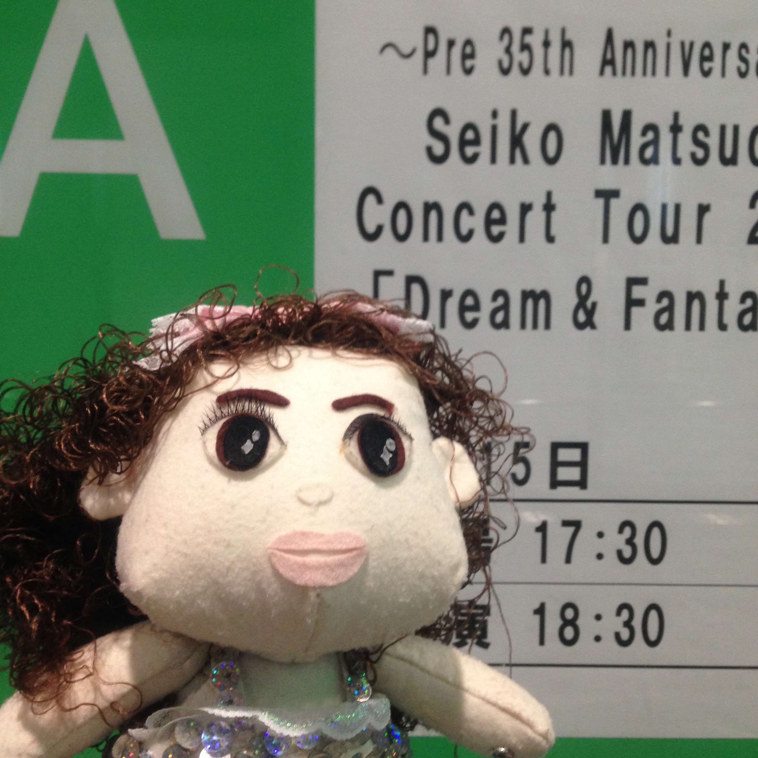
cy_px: 403
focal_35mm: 39
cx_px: 379
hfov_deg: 42.8
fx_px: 966
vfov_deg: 42.8
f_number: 2.4
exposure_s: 1/20
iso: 125
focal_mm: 4.12
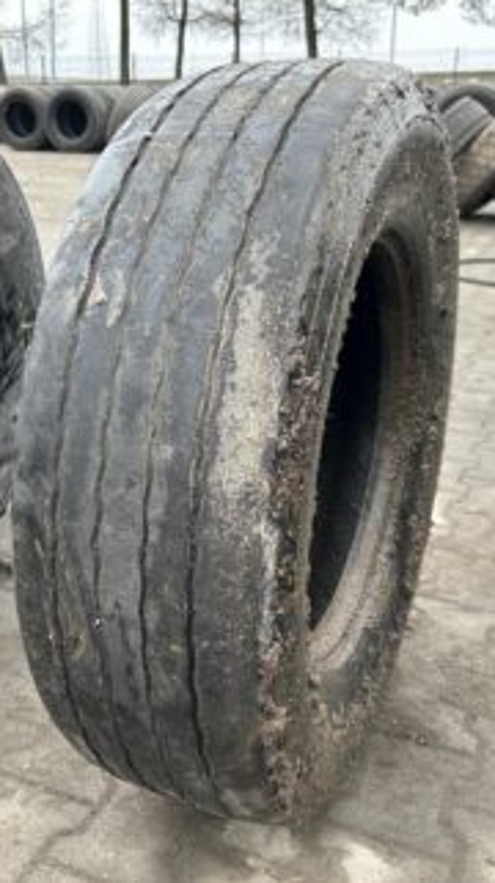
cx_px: 170
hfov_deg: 30.9
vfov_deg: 52.8
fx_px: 889
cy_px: 442
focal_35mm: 38
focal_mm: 5.7
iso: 32
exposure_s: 1/148
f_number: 1.5
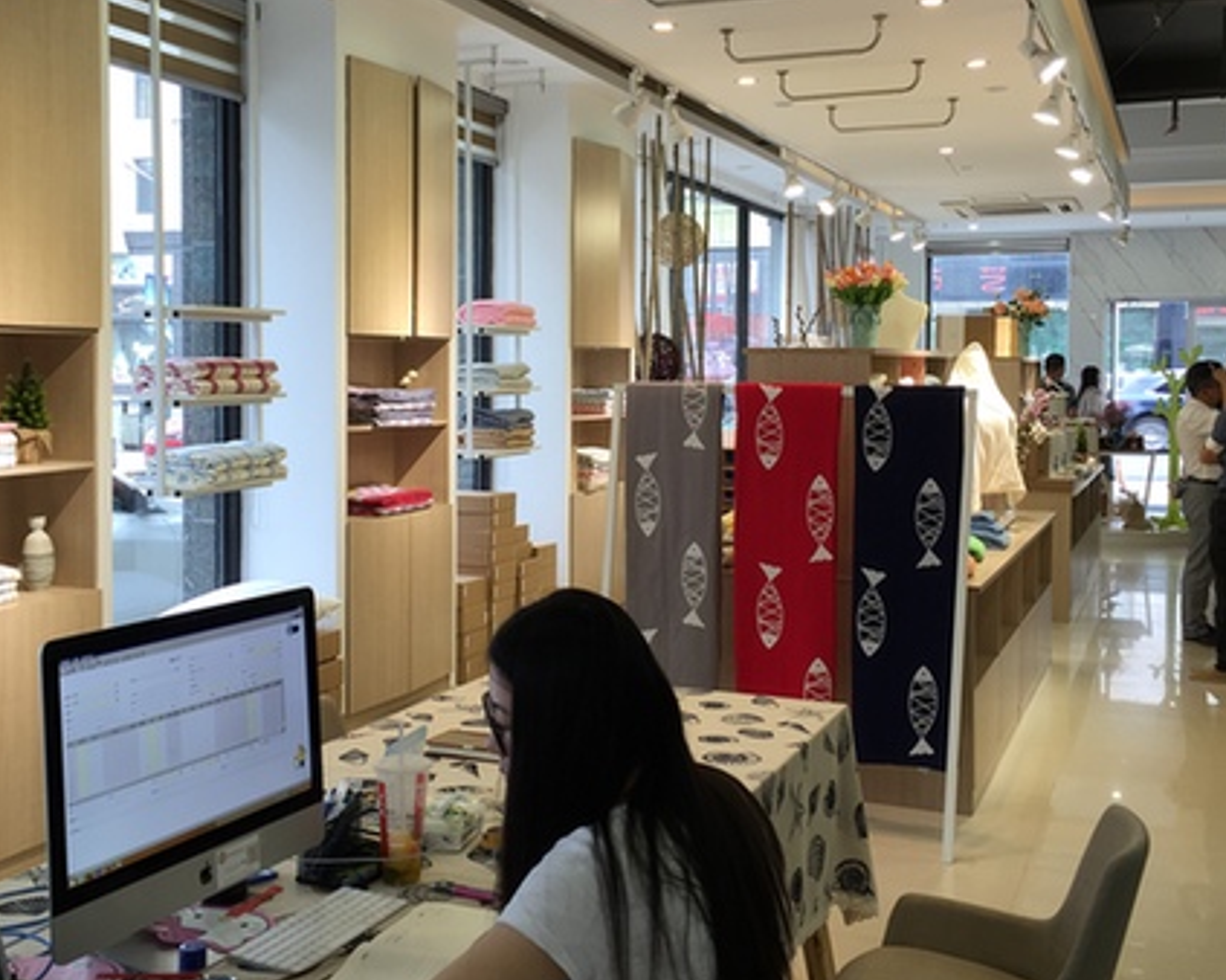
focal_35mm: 40
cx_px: 572
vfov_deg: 37.3
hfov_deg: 45.8
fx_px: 1451
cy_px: 436
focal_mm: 4.15
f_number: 2.2
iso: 32
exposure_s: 1/50
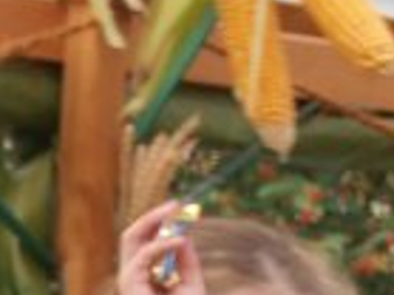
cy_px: 601
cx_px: -204
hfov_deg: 3.9
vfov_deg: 2.9
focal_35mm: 510
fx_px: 5800
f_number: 5.5
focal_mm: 19.64
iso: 80
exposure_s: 1/100
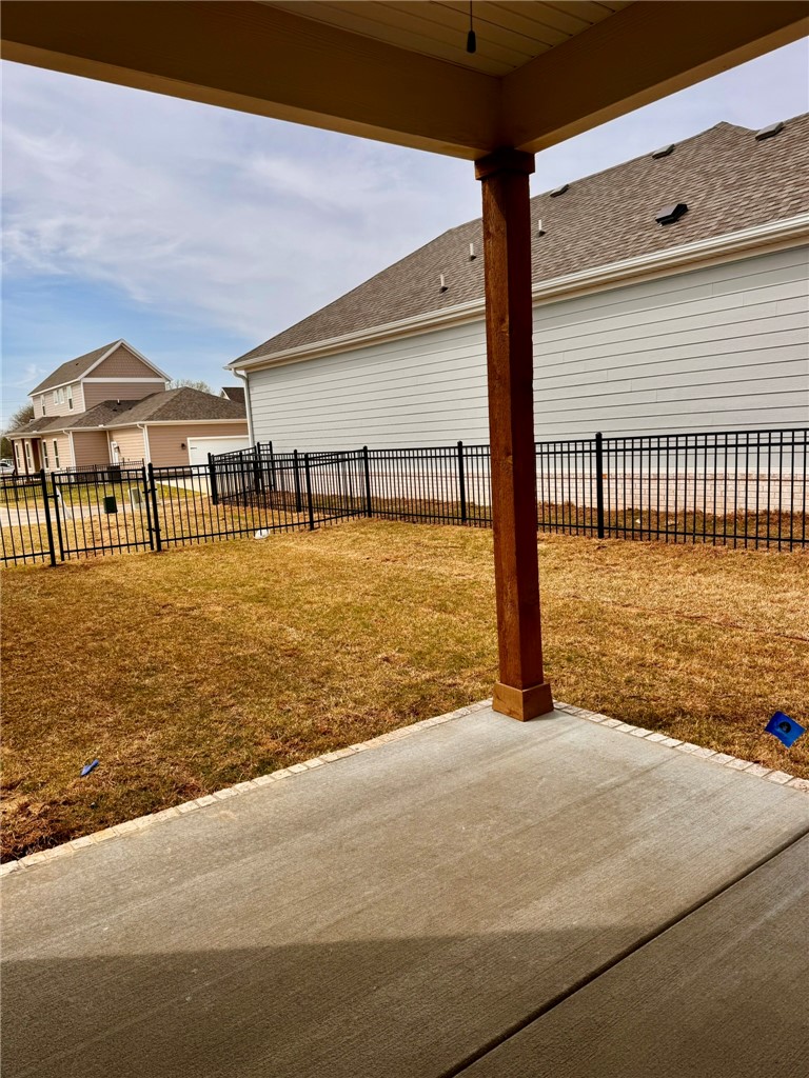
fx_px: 748
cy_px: 539
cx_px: 404
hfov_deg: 56.8
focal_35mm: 24
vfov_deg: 71.6
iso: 80
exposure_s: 1/4950
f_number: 1.78
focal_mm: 6.76
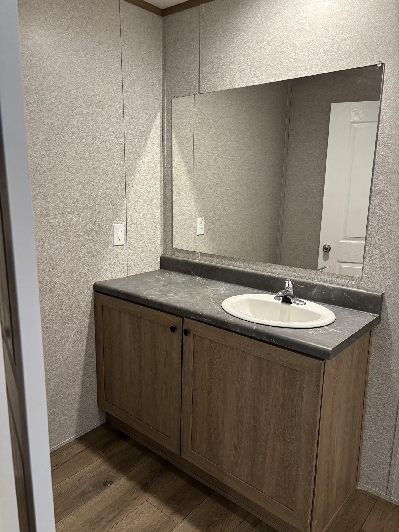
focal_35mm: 26
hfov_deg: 53.1
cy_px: 266
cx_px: 200
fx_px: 400
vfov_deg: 67.3
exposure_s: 1/60
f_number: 1.6
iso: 200
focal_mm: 5.96
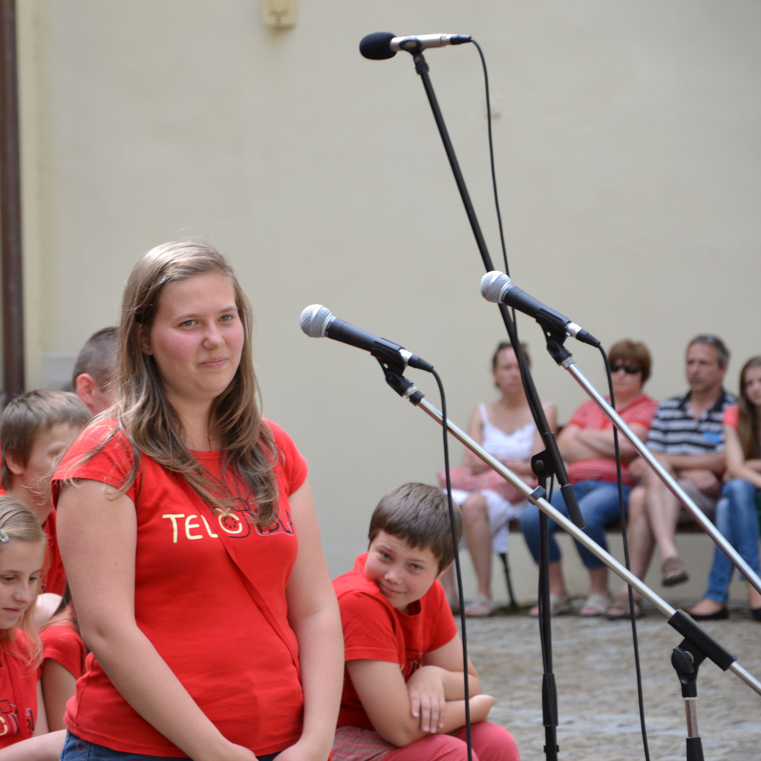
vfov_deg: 8.7
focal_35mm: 202
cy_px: 379
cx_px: 242
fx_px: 5015
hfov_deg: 8.7
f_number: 5.6
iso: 200
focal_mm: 105
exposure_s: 1/125
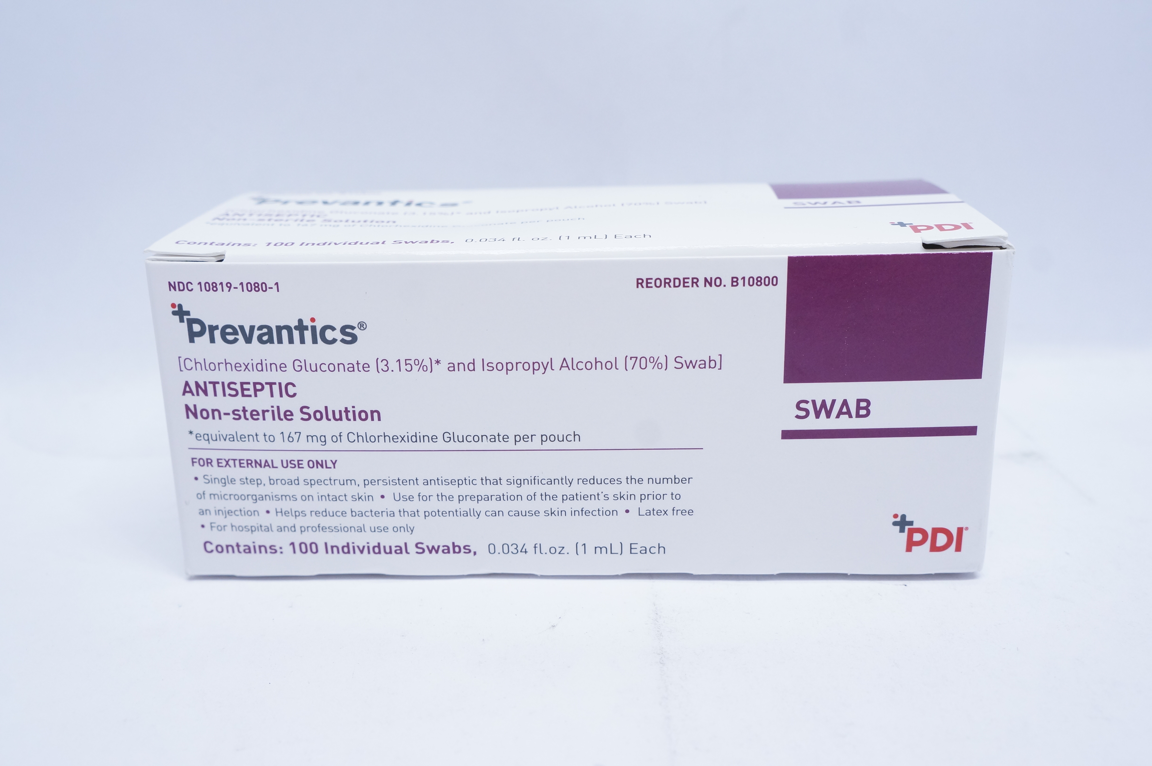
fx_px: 1151
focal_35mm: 36
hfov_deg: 53.2
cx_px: 576
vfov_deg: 36.8
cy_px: 383
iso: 800
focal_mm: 24
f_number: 7.1
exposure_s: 1/40
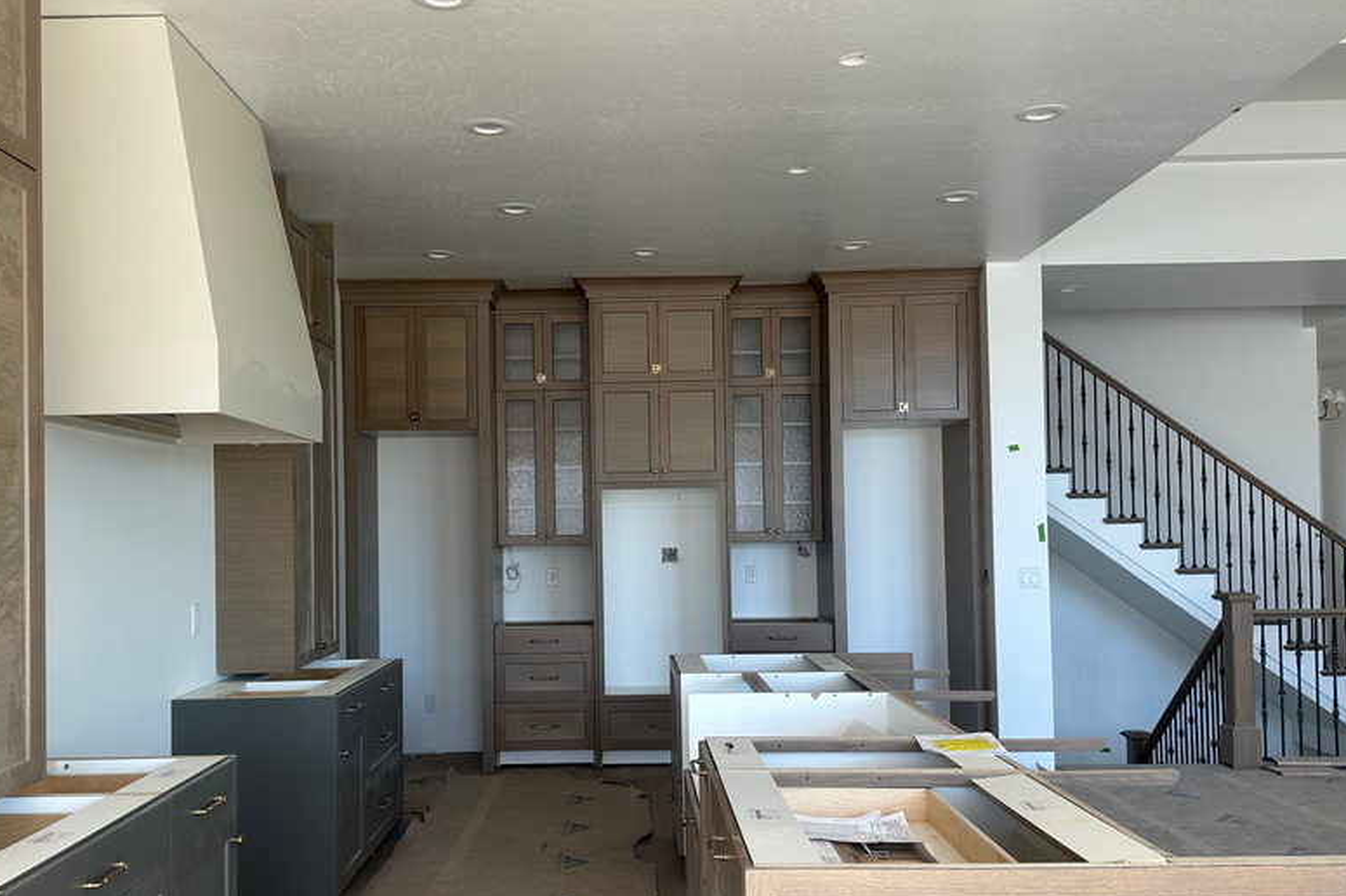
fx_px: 1233
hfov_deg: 57.1
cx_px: 589
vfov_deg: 39.9
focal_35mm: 33
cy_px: 500
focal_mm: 6.86
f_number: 1.78
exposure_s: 1/121
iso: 80
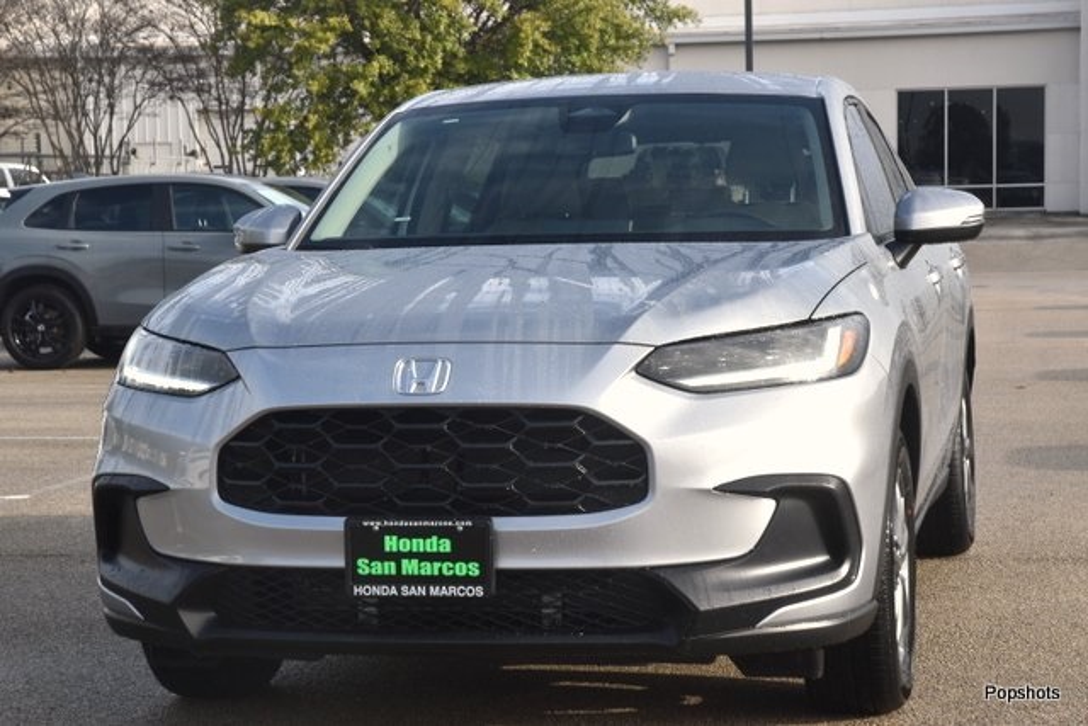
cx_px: 544
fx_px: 2358
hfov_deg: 26.0
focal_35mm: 78
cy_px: 363
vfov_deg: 17.5
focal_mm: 52
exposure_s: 1/320
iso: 200
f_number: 9
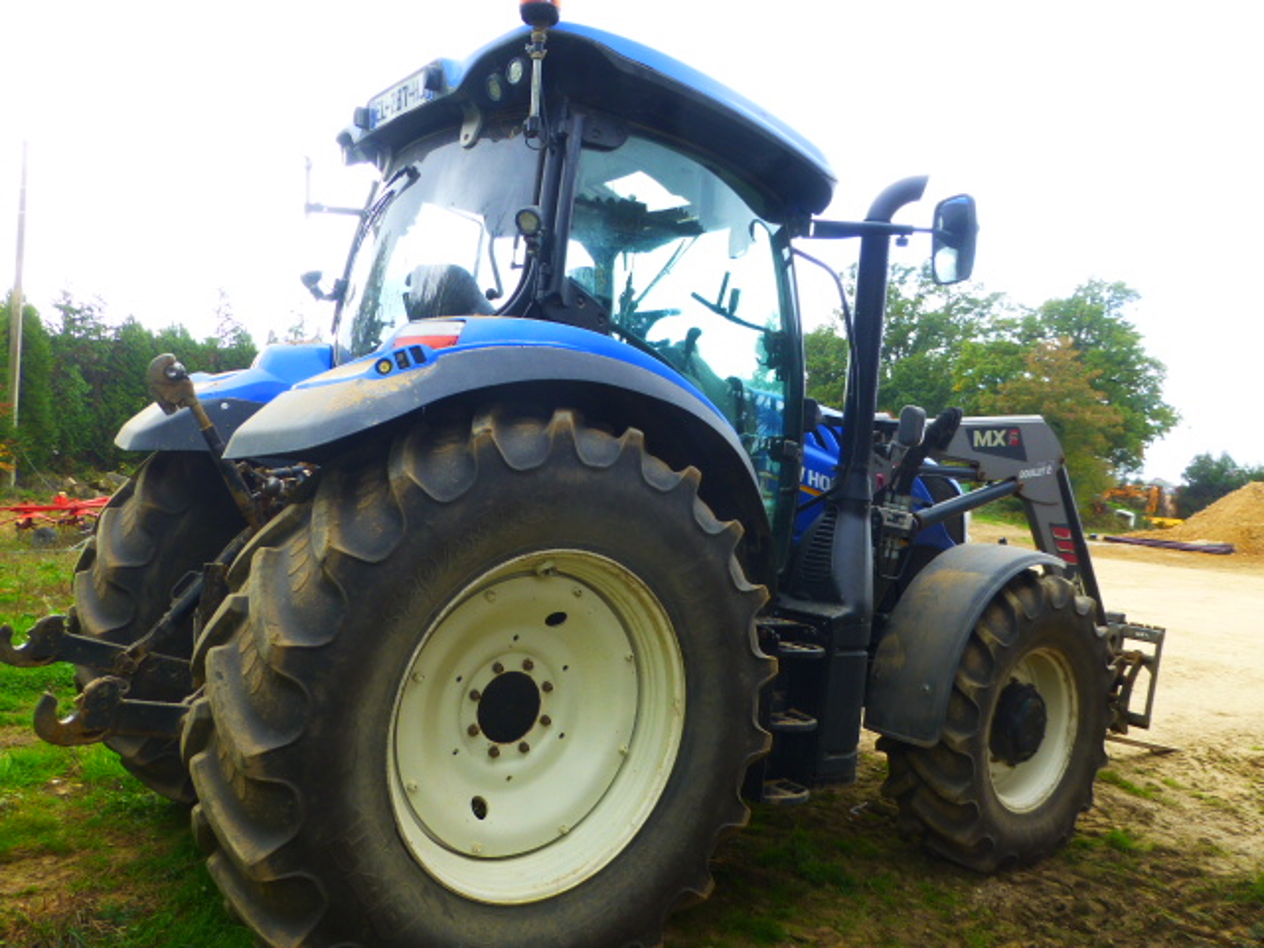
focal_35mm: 27
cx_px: 632
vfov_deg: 51.4
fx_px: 986
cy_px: 474
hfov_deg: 65.3
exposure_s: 1/125
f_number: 3.4
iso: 100
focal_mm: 4.8
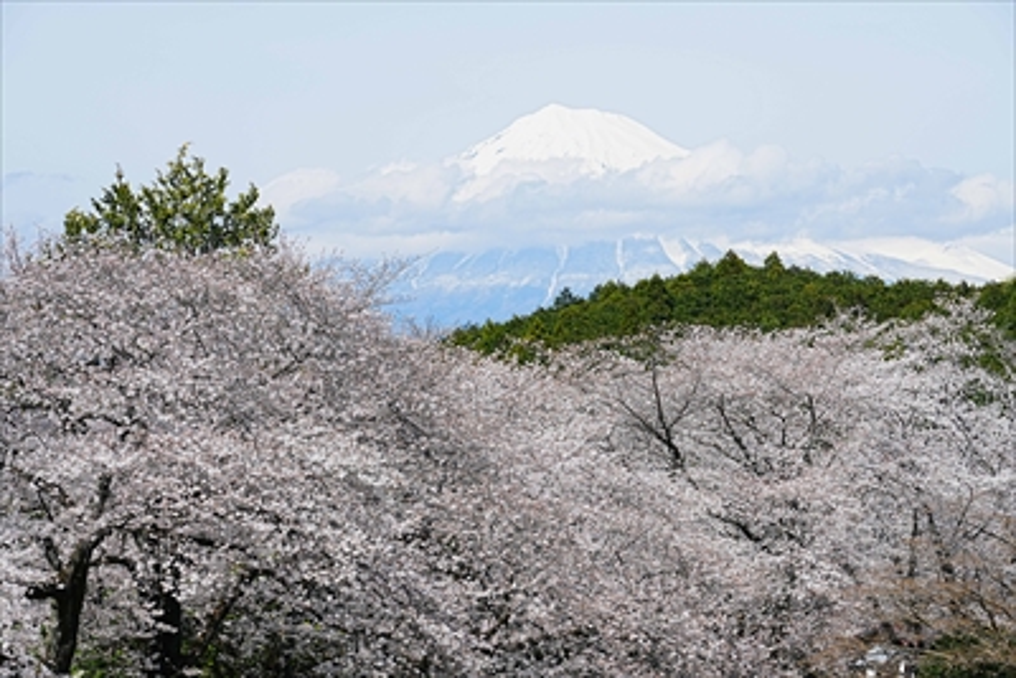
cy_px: 339
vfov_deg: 13.1
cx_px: 508
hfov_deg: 19.4
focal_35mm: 105
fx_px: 2964
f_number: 7.1
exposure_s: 1/400
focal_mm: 105
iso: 100
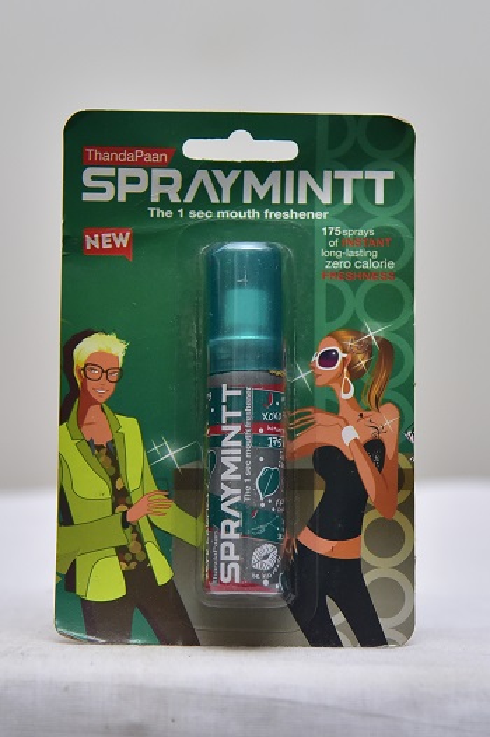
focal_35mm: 86
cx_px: 245
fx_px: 1758
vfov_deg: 23.7
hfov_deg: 15.9
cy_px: 368
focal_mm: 86
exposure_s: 1/125
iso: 1600
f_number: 4
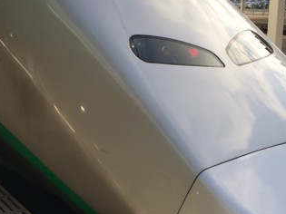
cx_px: 98
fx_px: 504
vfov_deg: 24.0
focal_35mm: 61
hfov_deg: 31.5
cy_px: 92
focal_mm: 4.12
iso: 32
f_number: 2.2
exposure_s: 1/540
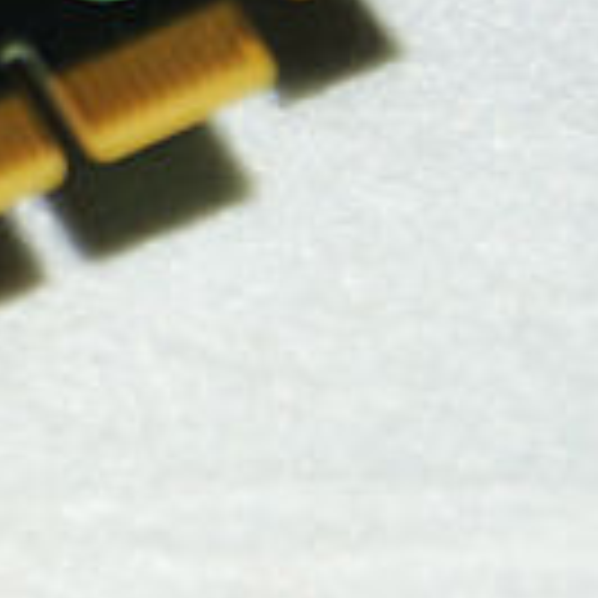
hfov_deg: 4.8
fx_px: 6743
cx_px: -1340
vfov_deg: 5.1
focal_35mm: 345
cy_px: -189
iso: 100
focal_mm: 30
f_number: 3.2
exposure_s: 1/5
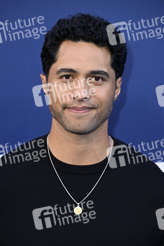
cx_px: 82
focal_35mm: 110
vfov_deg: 18.6
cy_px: 123
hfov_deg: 12.4
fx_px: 753
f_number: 5.6
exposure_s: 1/200
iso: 800
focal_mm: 110
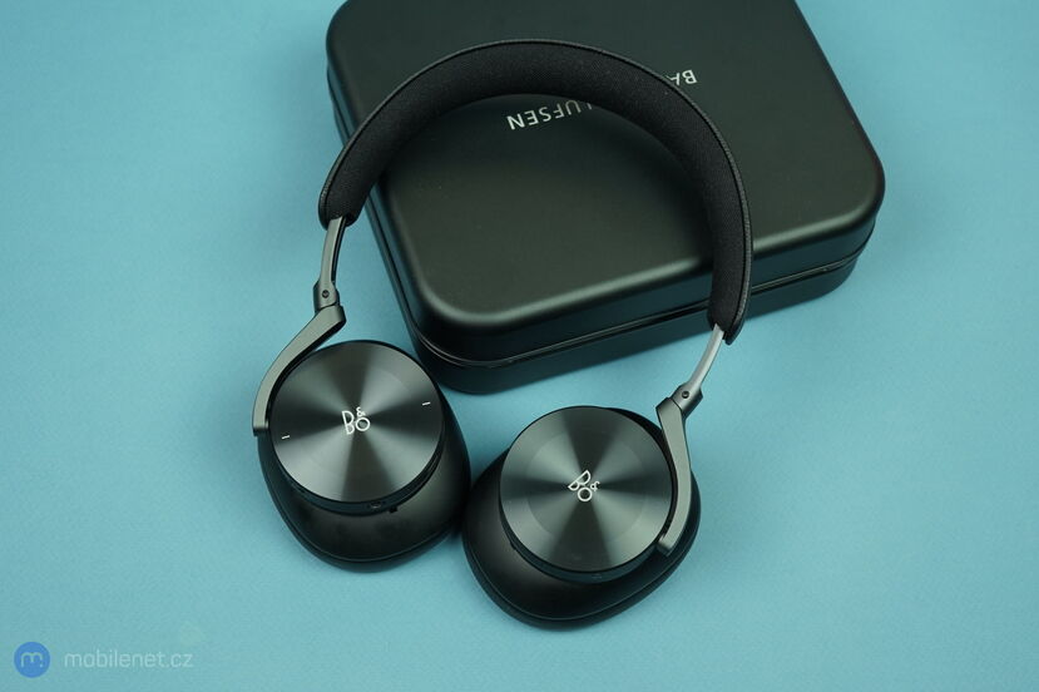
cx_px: 520
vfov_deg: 29.2
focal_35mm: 46
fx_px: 1327
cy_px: 346
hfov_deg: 42.8
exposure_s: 1/160
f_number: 7.1
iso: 1250
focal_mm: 46
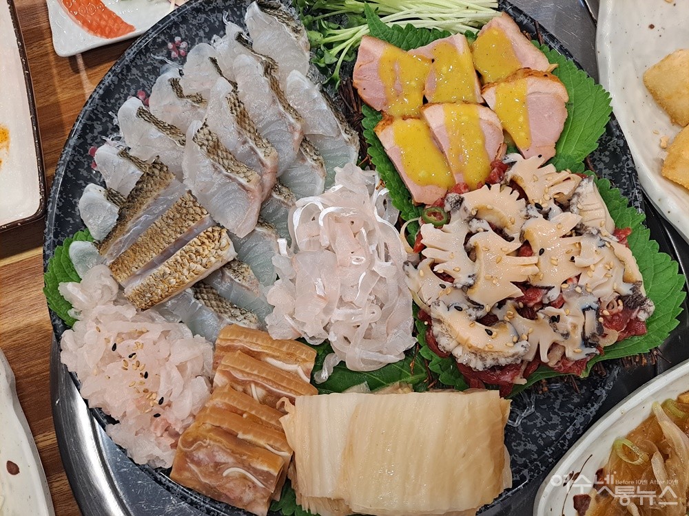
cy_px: 258
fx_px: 478
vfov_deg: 56.8
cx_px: 344
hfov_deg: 71.6
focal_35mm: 24
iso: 160
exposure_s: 1/60
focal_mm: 5.23
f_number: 1.8
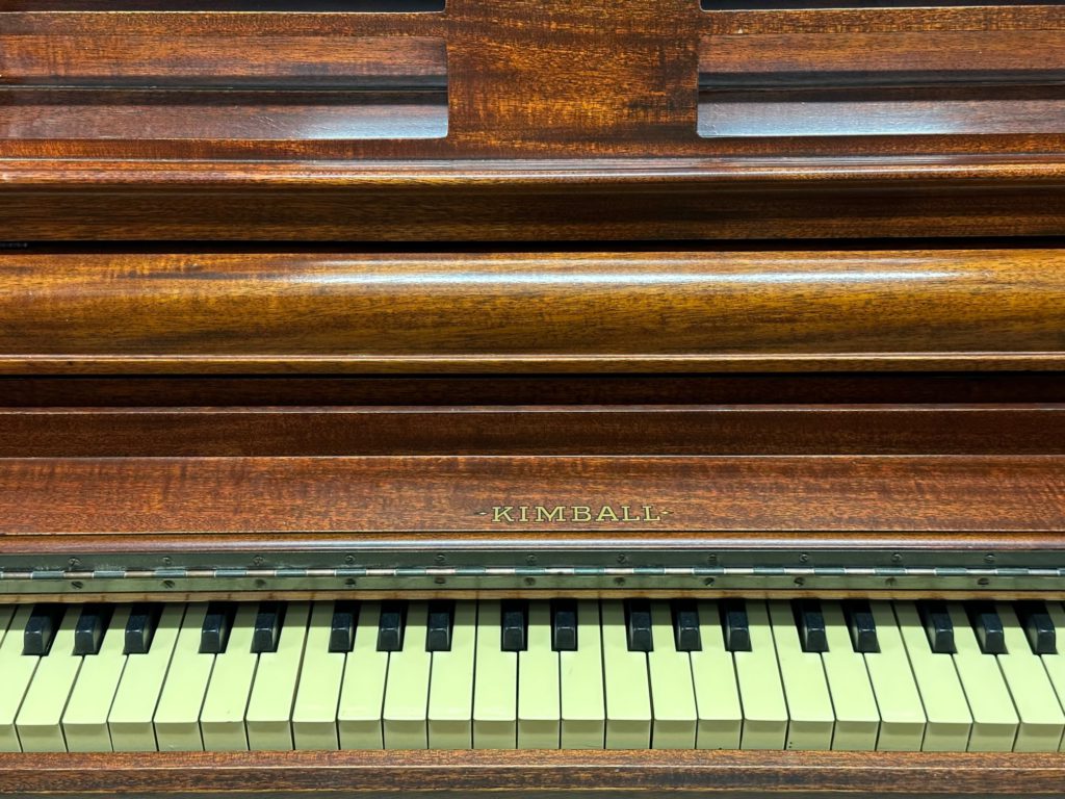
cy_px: 400
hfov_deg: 39.7
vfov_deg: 30.3
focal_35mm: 48
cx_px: 532
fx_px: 1477
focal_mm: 6.86
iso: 320
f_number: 1.78
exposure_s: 1/40
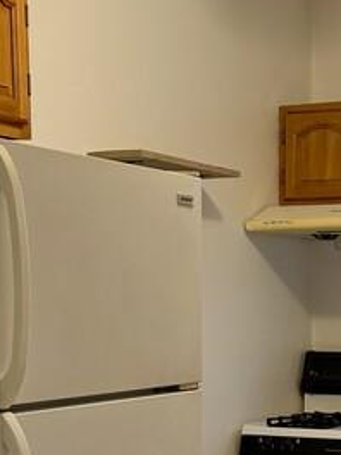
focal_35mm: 91
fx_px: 1195
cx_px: 300
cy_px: 431
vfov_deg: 21.0
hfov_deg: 16.1
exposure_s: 1/120
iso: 200
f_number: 1.78
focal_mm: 6.76
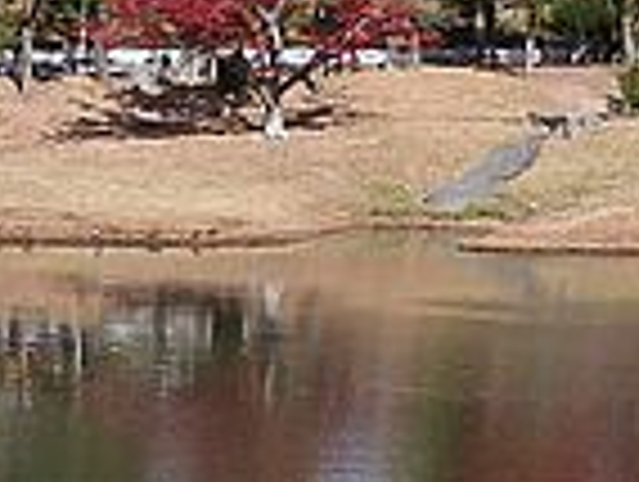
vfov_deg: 11.0
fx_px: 2496
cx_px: -832
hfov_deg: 12.1
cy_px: 275
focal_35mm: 135
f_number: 2.8
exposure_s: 1/1250
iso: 100
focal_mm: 4.3
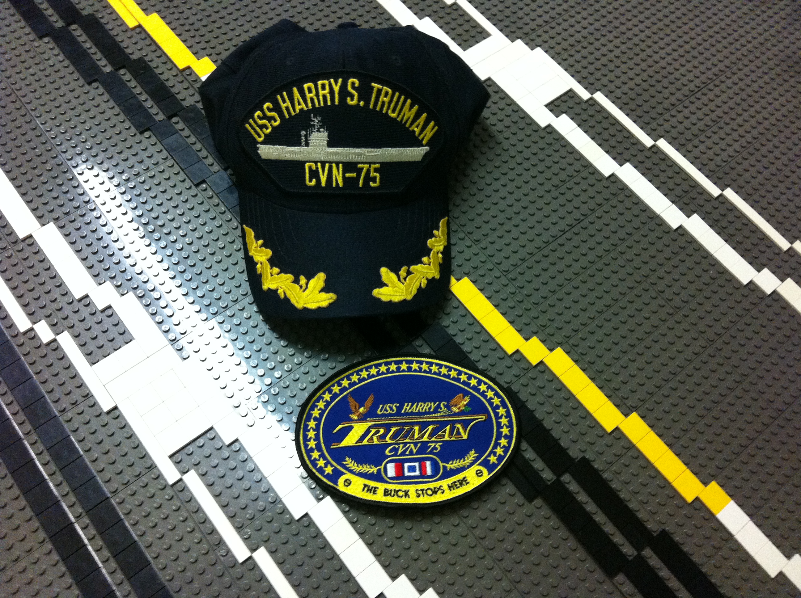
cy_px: 299
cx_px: 400
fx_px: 809
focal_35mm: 35
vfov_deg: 40.6
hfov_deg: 52.7
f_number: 2.8
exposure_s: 1/17
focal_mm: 3.85
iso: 250
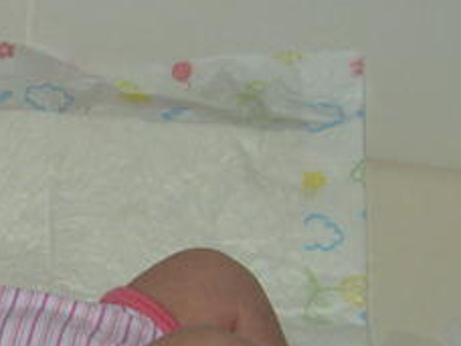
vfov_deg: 10.7
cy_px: 391
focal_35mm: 137
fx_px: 1825
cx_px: -119
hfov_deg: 13.9
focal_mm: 8
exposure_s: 1/60
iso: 200
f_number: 2.8
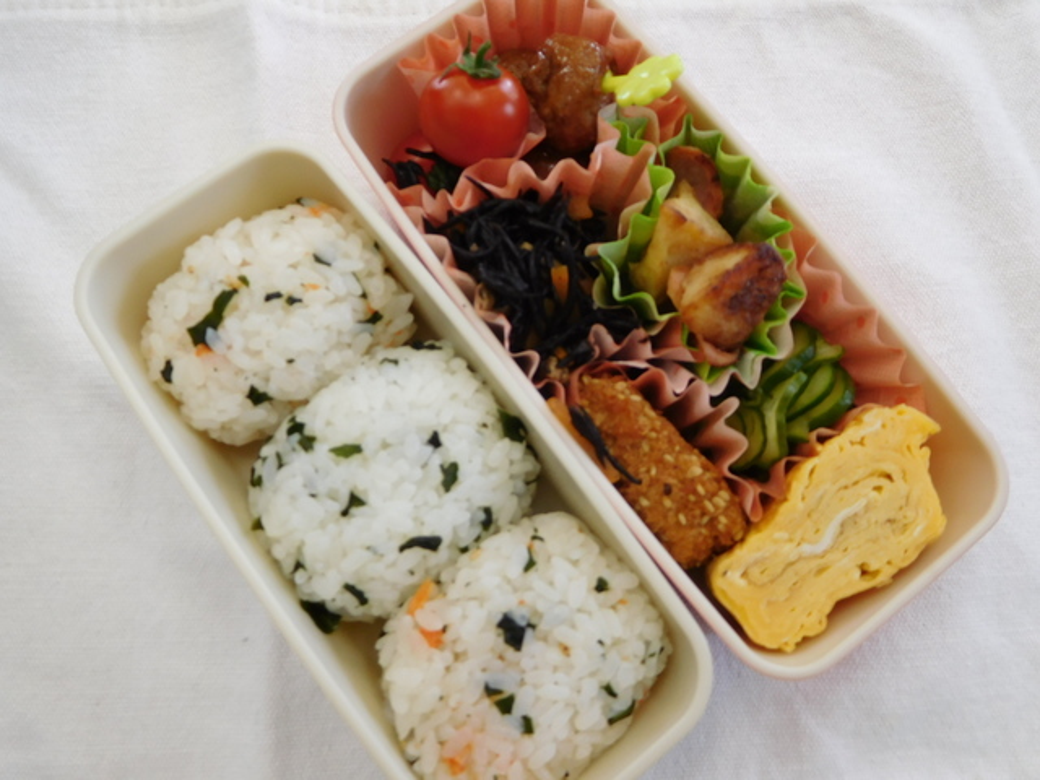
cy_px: 390
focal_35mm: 25
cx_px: 520
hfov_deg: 69.4
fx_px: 751
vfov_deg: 54.9
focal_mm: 4.5
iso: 125
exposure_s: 1/50
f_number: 3.4
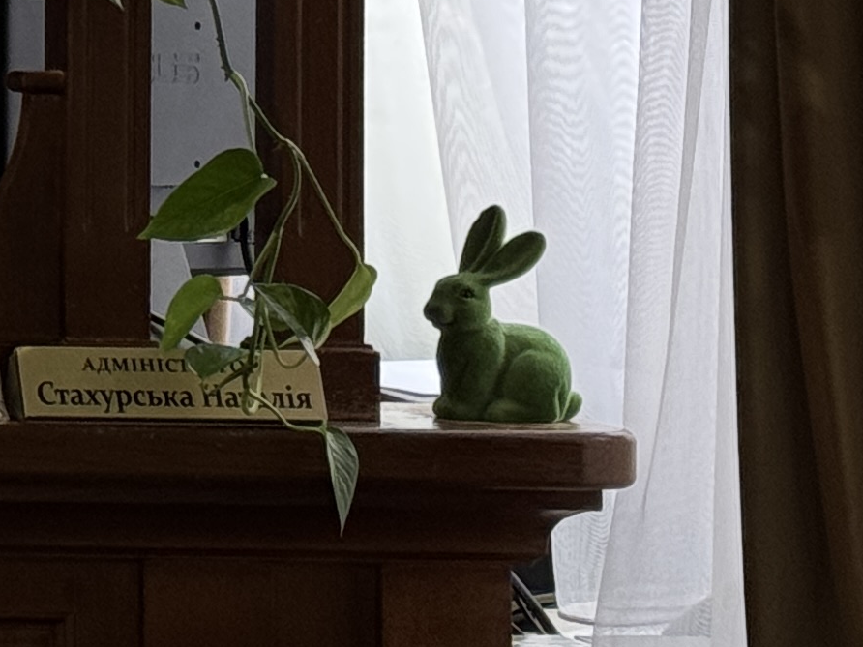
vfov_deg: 6.8
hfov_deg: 8.6
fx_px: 5410
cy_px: -285
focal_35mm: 217
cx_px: -848
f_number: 1.78
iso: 100
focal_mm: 6.76
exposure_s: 1/50
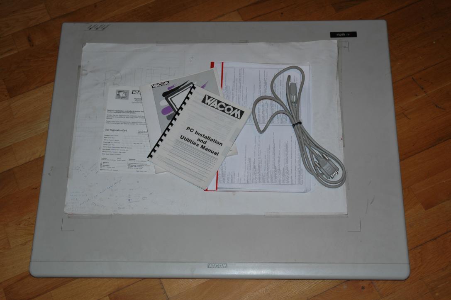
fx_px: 638
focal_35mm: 51
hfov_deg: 38.9
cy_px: 150
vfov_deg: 26.4
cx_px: 226
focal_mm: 34
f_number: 4.2
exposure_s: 1/60
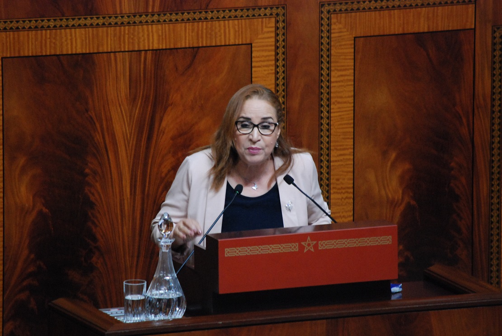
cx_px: 251
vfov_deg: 3.1
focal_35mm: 450
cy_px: 168
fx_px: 6286
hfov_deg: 4.6
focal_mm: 300
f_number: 5.6
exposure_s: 1/60
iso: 1600
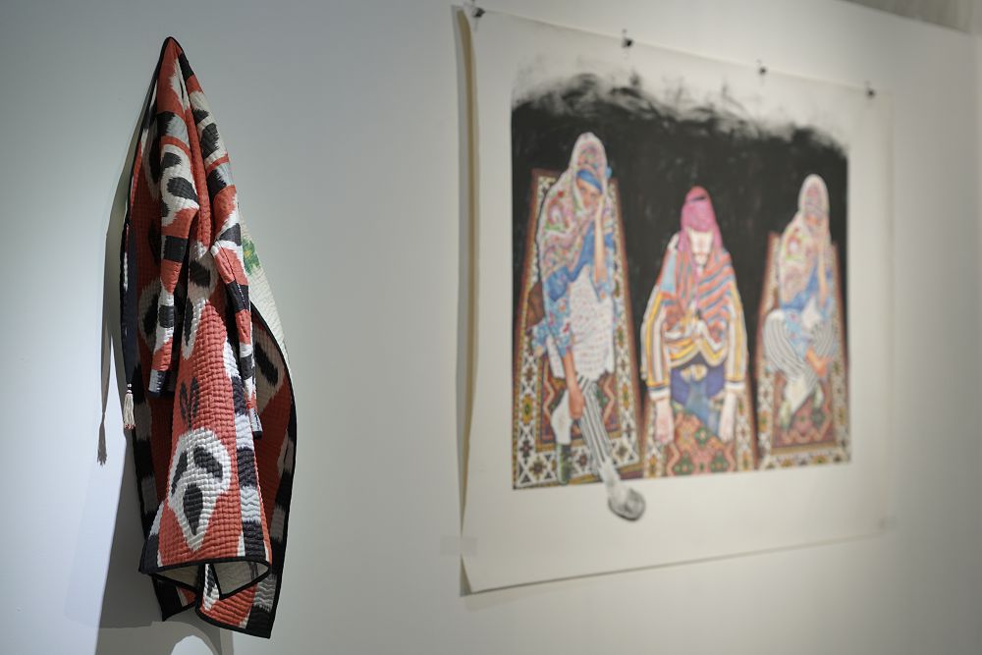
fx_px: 2319
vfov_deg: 16.1
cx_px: 491
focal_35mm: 85
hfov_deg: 23.9
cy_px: 328
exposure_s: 1/500
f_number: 1.8
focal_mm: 85
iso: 1250
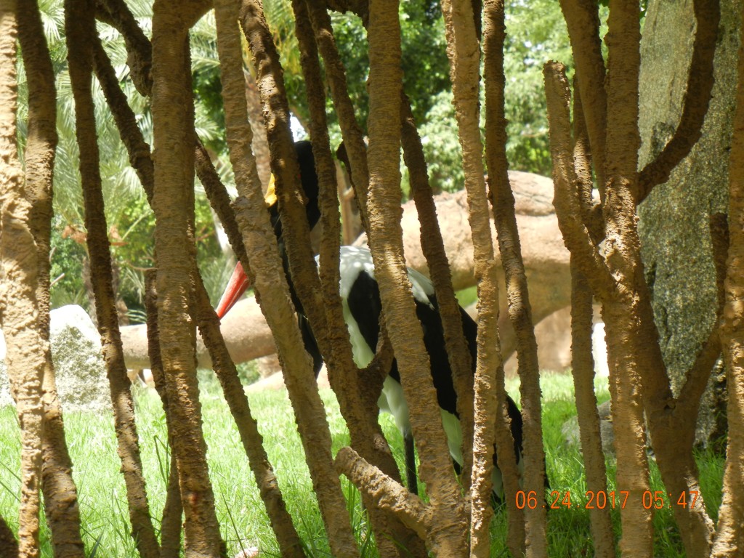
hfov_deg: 14.8
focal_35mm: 133
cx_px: 372
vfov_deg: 11.1
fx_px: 2859
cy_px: 279
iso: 160
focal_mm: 24
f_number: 4.6
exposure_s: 1/160
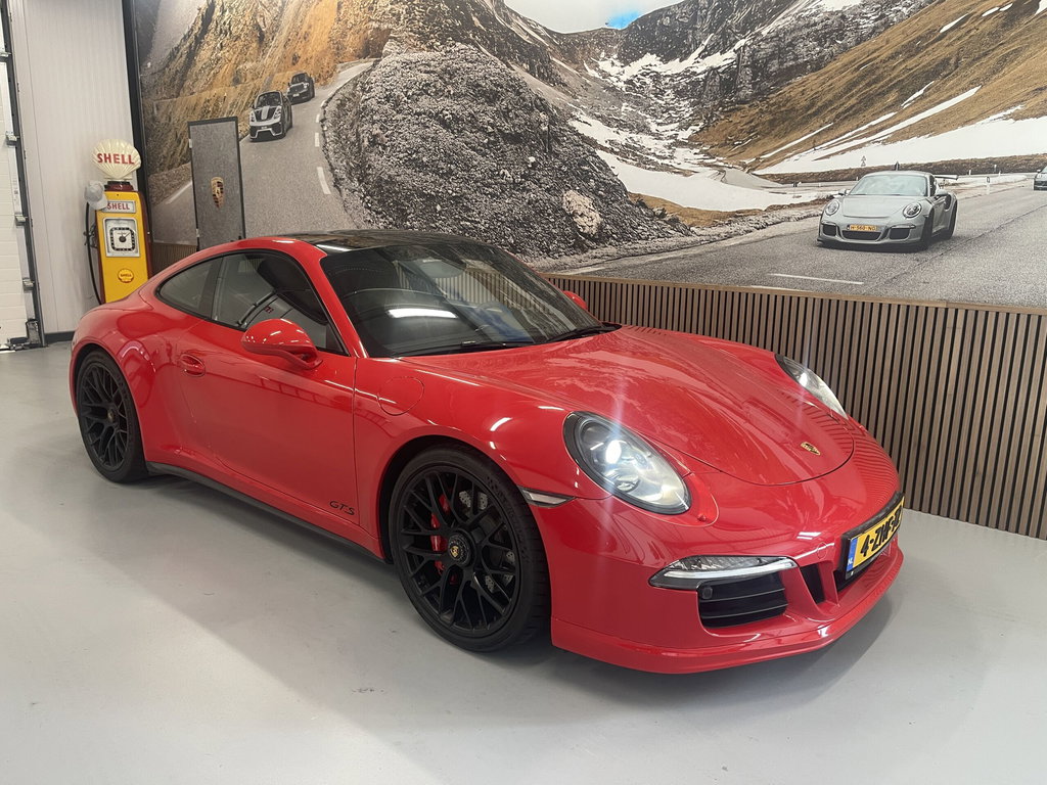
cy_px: 392
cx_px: 524
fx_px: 756
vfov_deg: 54.9
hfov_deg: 69.4
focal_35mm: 25
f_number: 1.6
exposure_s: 1/50
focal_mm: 5.1
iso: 160
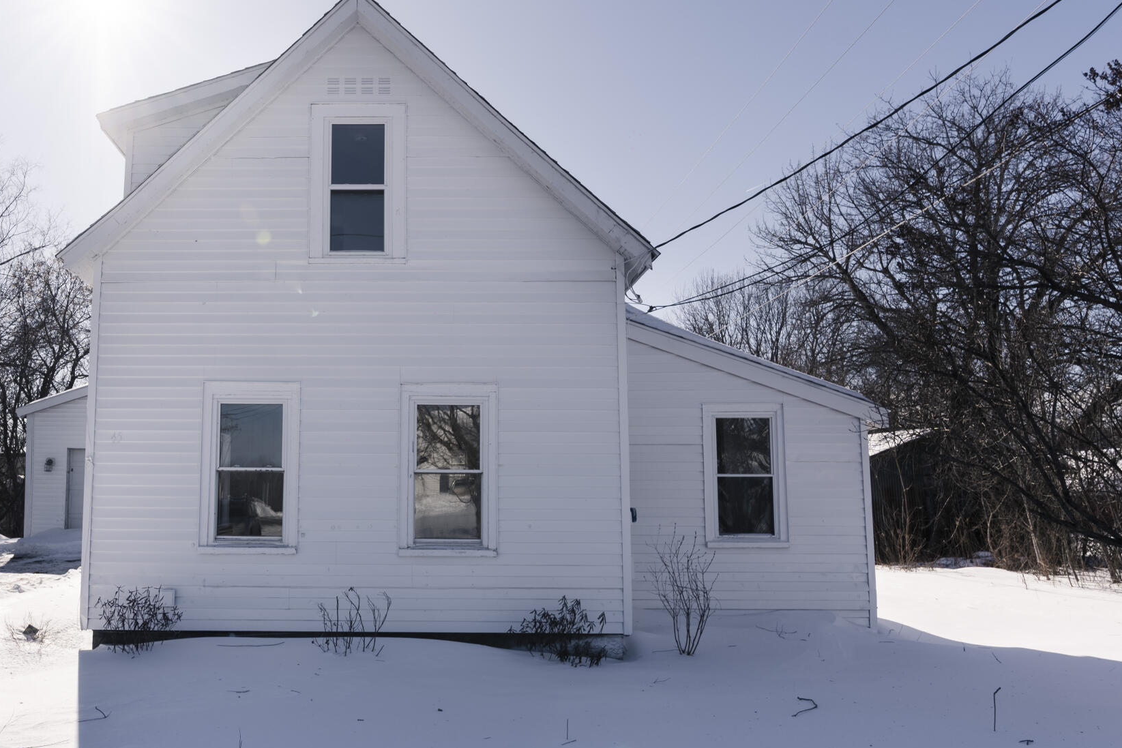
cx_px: 370
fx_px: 966
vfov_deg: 42.3
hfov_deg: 58.8
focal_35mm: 31
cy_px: 398
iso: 100
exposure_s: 1/1600
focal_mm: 17
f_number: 8
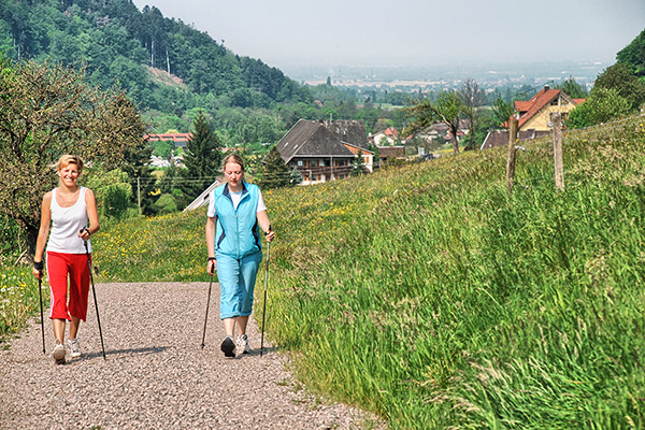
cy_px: 215
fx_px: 2553
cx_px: 322
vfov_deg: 9.6
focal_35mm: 142
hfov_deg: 14.4
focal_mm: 95
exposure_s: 1/500
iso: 140
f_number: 5.6
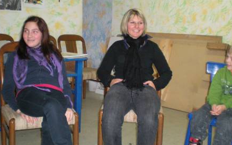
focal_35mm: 49
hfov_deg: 41.0
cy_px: 61
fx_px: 310
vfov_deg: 26.3
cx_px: 125
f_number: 3.1
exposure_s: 1/60
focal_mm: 6.3
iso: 371
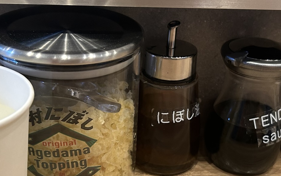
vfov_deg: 21.7
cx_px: 172
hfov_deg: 34.4
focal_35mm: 59
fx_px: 452
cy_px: 142
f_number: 1.5
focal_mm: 5.7
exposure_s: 1/100
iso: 125
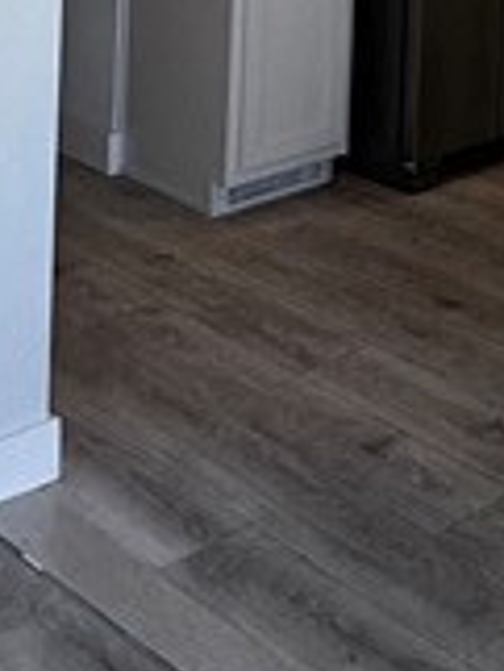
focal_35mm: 89
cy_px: -471
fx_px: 1725
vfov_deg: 18.2
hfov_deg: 14.4
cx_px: 946
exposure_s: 1/120
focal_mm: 2.22
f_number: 2.2
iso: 80
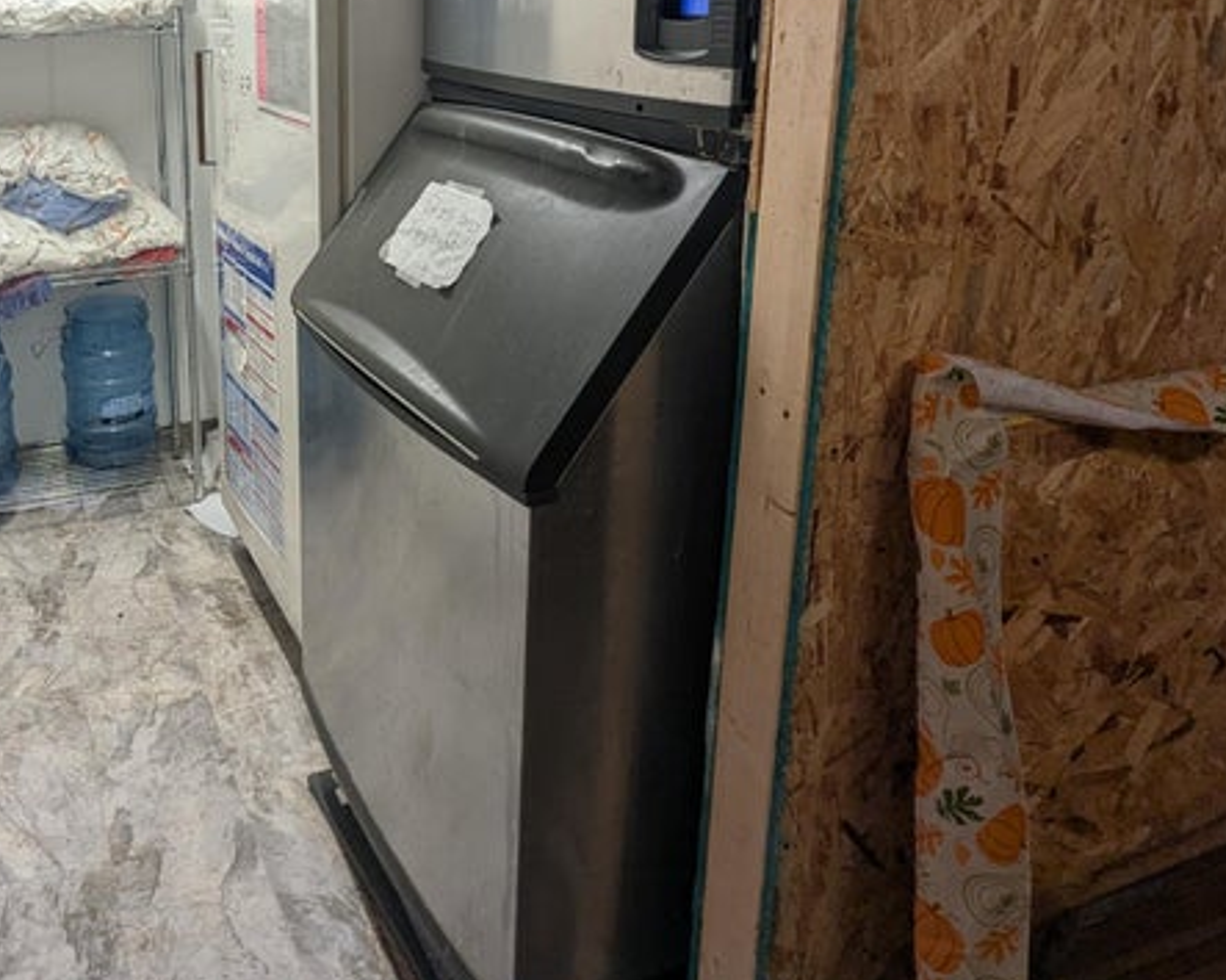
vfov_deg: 46.4
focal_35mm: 30
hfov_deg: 55.6
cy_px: 221
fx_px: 1088
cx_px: 291
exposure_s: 1/120
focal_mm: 2.35
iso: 106
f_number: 2.2
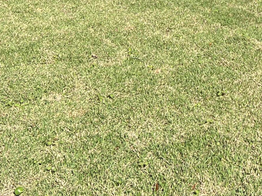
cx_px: 346
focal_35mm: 87
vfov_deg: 15.8
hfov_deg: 20.5
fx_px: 658
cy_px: -85
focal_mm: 5.7
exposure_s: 1/2457
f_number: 1.5
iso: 50
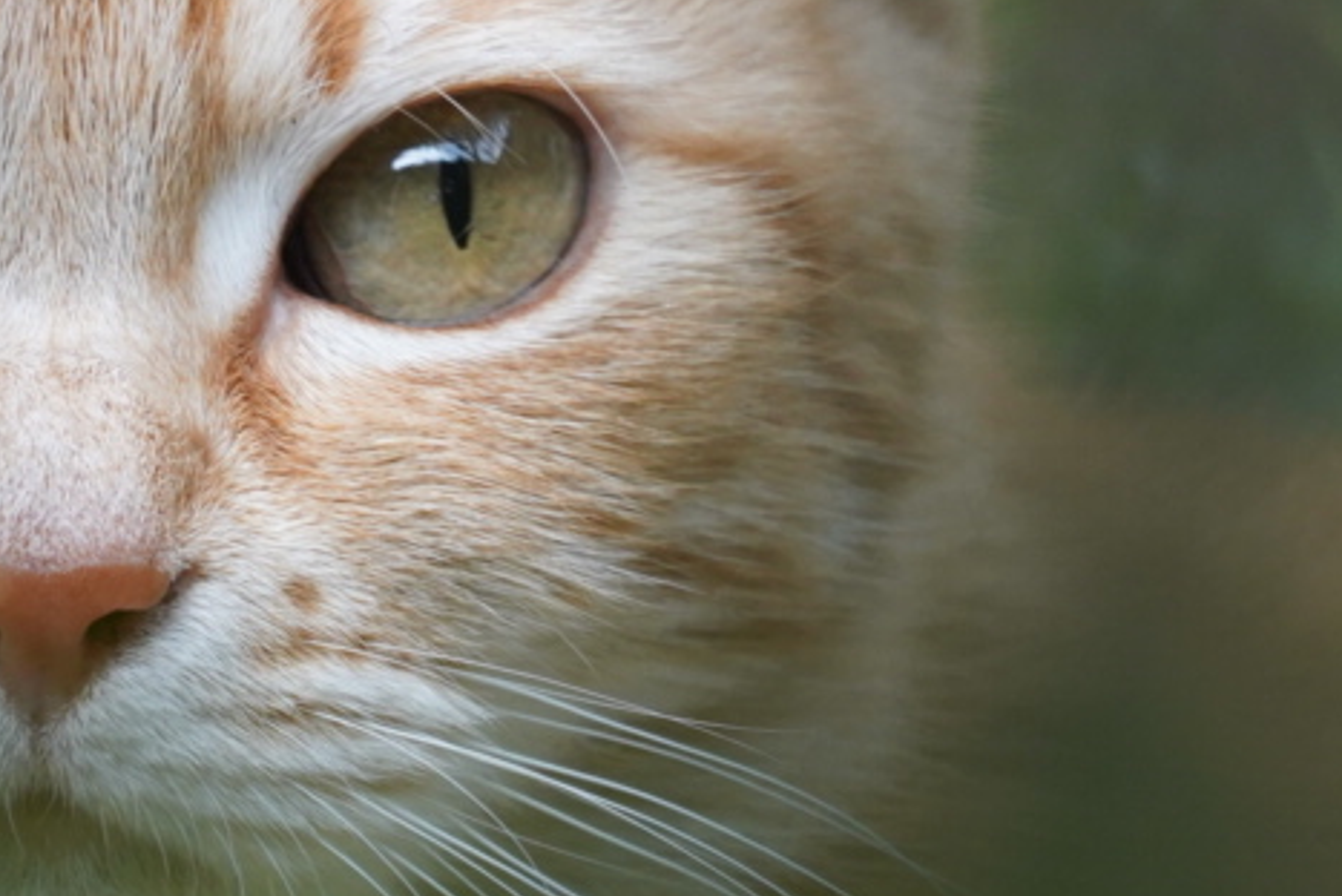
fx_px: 38717
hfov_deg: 2.0
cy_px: -144
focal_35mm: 1038
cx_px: 184
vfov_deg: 1.3
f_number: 5.6
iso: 1600
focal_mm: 300
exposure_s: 1/1000
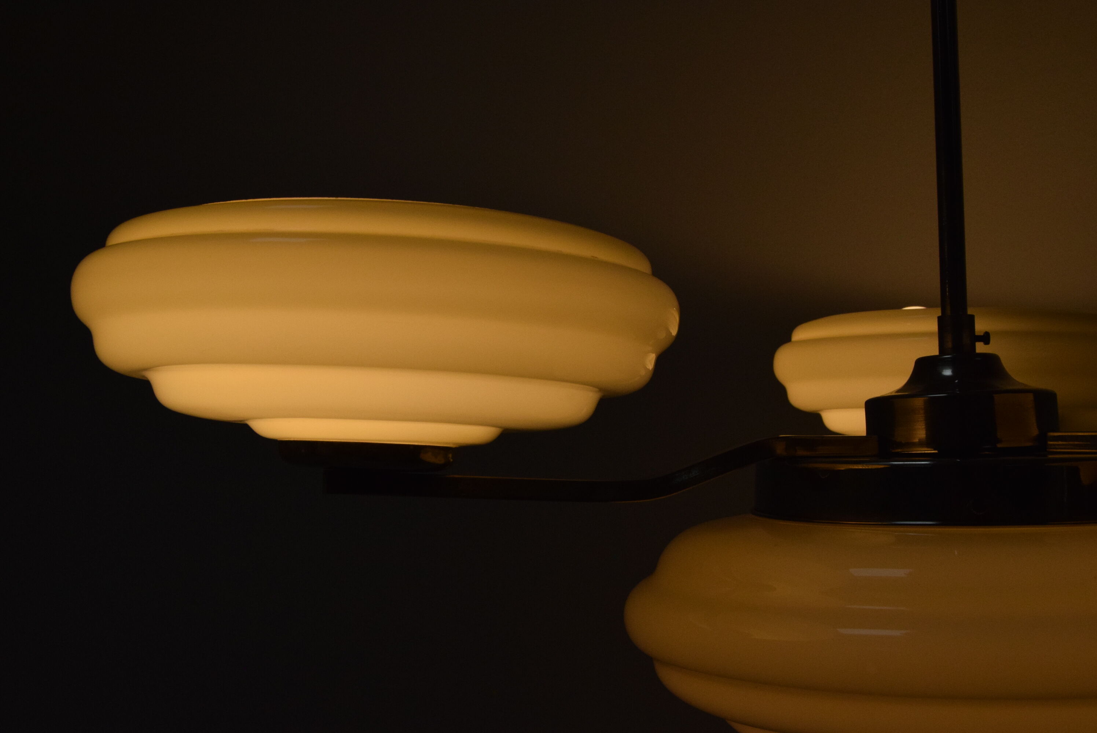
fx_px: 1418
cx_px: 548
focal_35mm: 46
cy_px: 366
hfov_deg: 42.3
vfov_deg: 29.0
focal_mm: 31
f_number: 14
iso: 1600
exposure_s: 1/800
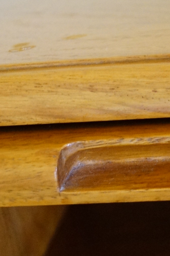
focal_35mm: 86
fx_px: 609
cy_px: 133
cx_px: 181
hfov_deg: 15.5
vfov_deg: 23.6
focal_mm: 24
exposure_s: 1/50
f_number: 4
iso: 3200
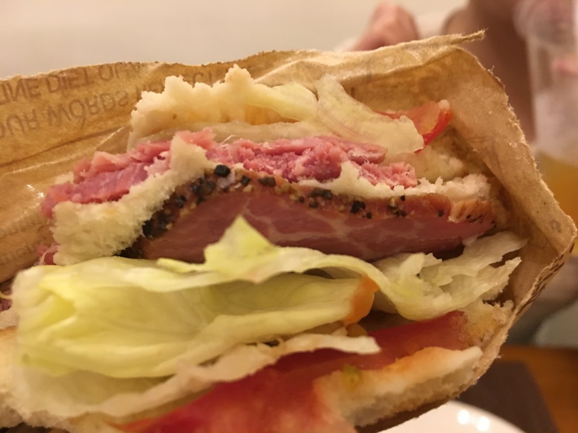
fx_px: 484
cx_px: 289
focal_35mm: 29
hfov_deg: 61.7
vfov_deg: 48.2
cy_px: 216
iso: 100
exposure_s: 1/10
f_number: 2.2
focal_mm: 4.15
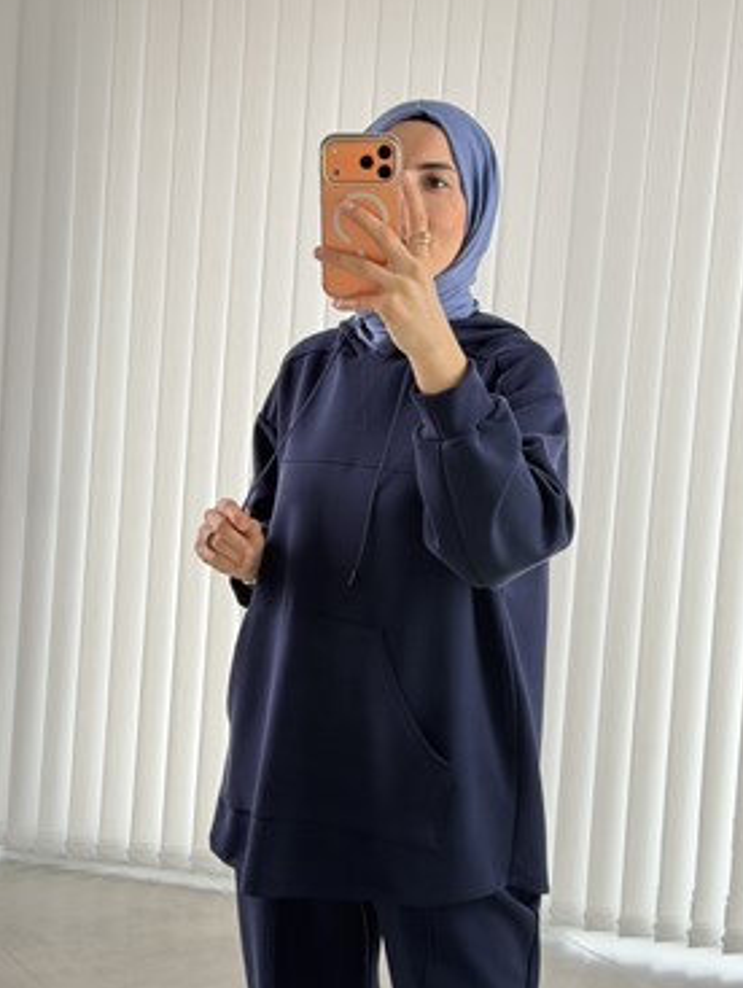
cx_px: 347
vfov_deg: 35.5
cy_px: 470
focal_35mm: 54
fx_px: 1543
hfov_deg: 27.1
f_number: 1.78
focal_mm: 6.76
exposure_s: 1/100
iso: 64
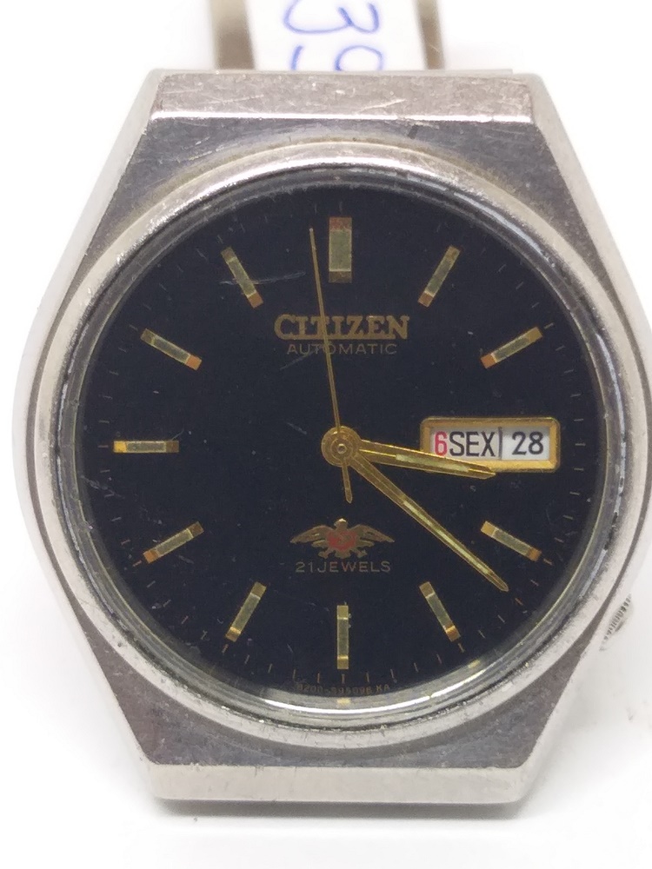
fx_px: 653
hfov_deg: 53.1
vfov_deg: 67.3
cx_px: 326
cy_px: 434
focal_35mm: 26
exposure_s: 1/50
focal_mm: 3.93
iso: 50
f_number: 1.7
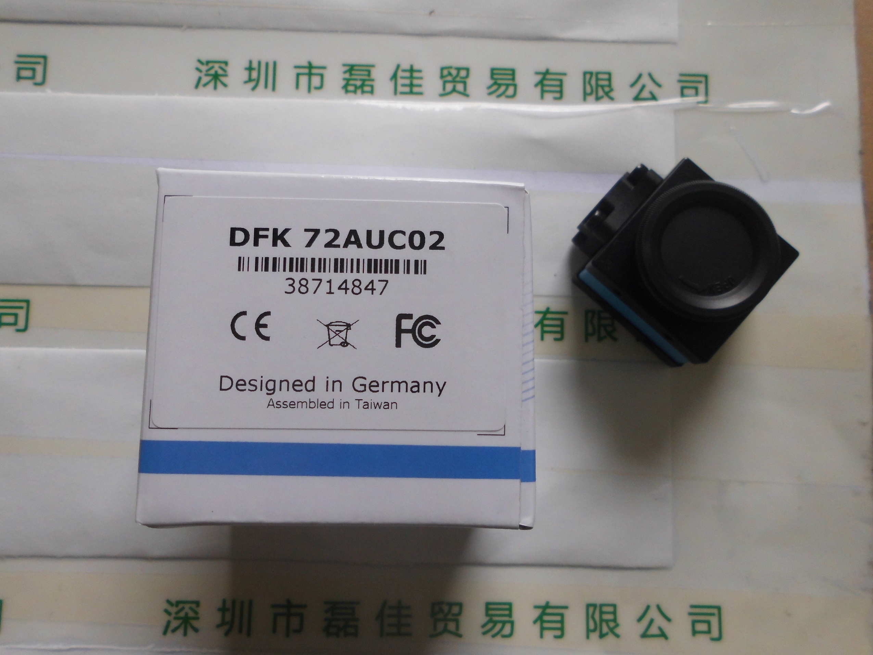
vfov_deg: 53.1
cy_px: 328
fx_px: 656
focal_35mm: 26
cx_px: 436
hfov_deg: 67.3
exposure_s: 1/125
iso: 100
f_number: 3.2
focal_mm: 4.6
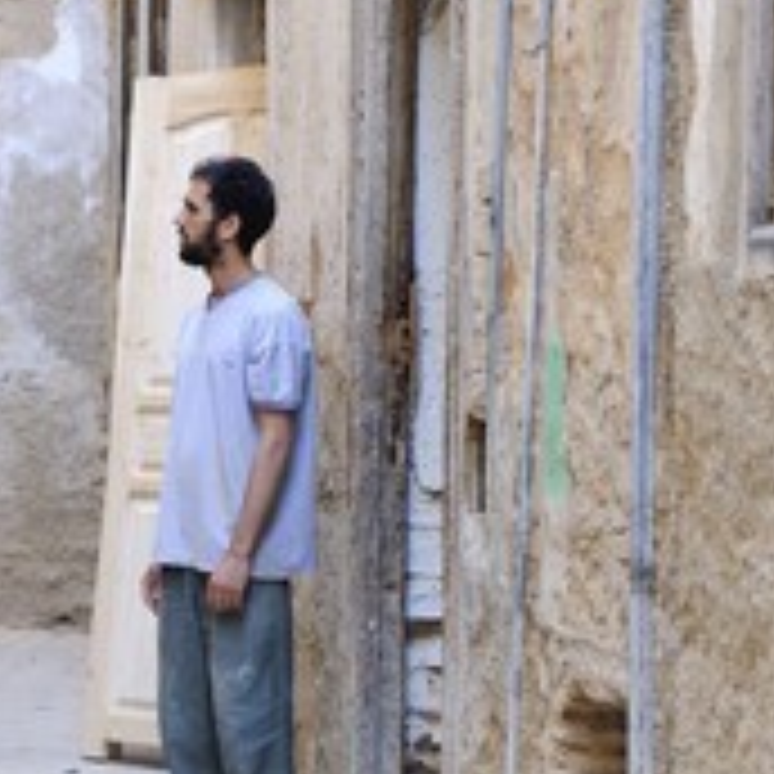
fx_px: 3668
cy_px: 351
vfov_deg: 12.0
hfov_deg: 11.8
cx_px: -99
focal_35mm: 145
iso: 400
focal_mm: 70
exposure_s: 1/125
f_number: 2.8
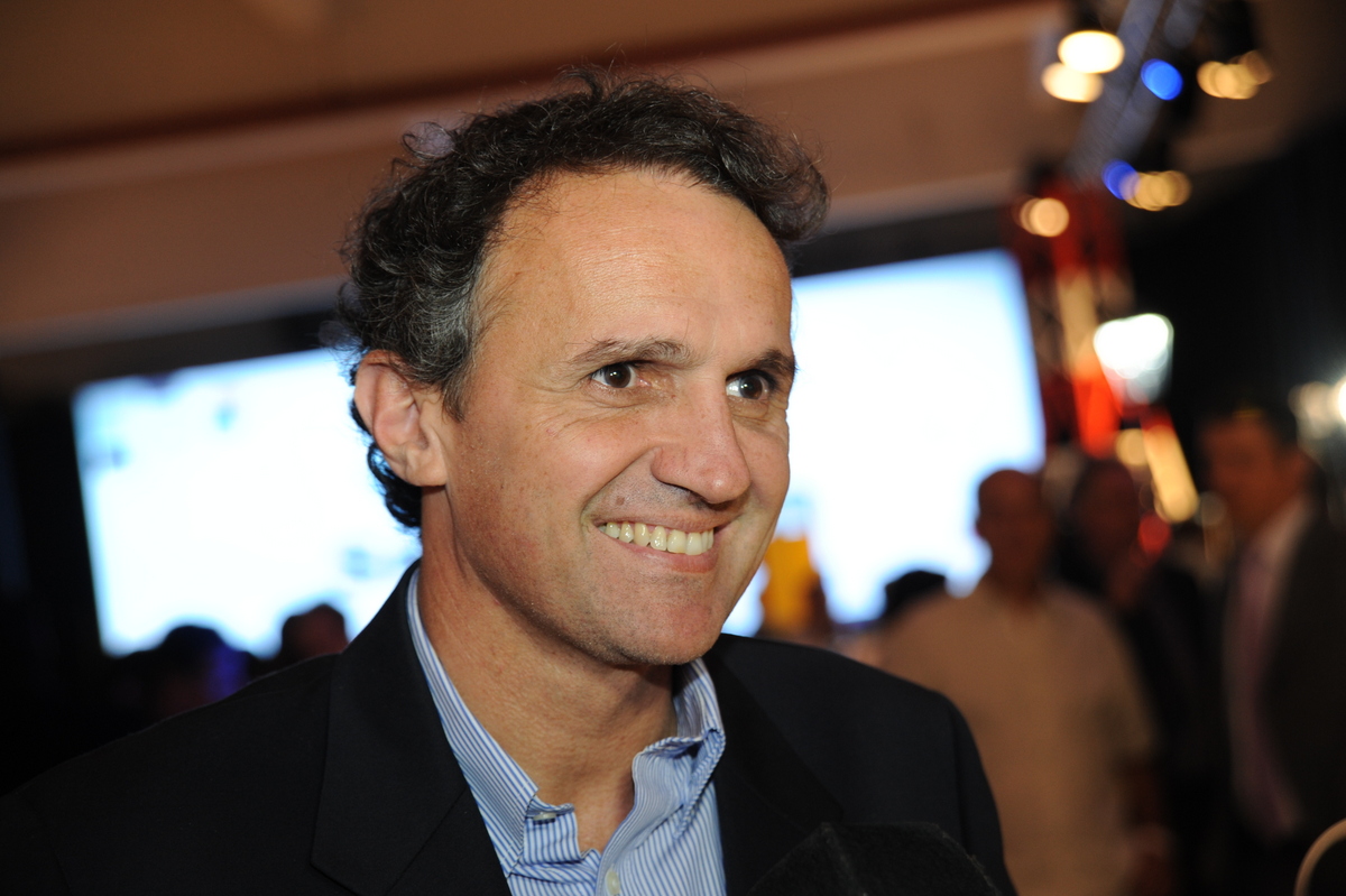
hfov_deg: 23.9
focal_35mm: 85
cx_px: 673
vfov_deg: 16.1
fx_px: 3177
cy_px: 448
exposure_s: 1/80
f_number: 5.6
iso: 1000
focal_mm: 85
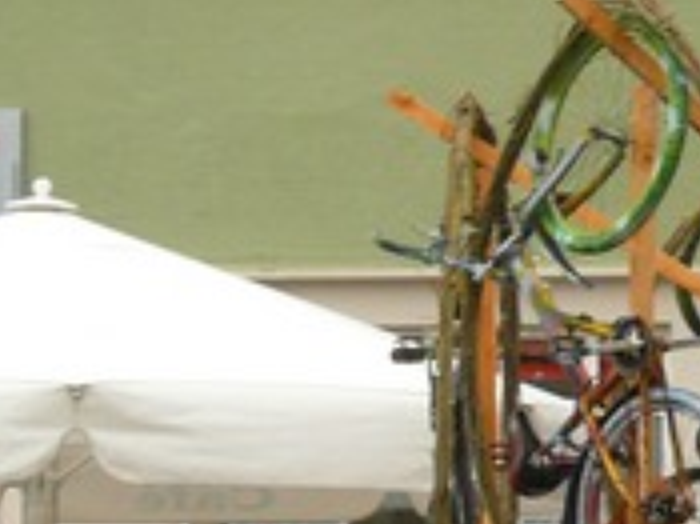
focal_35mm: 202
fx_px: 4082
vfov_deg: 7.3
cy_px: 464
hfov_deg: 9.3
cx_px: 1296
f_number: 3.2
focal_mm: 10
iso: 100
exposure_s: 1/40
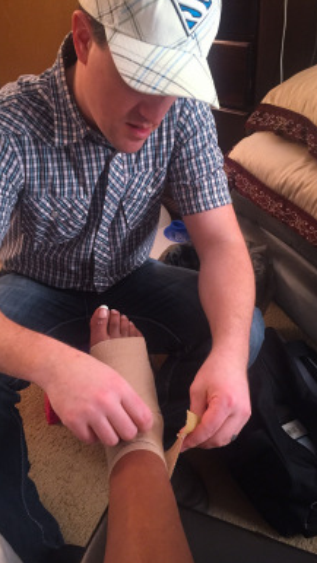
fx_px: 478
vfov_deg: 61.0
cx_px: 141
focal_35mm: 32
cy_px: 281
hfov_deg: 36.6
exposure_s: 1/15
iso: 250
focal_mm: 4.15
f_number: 2.2
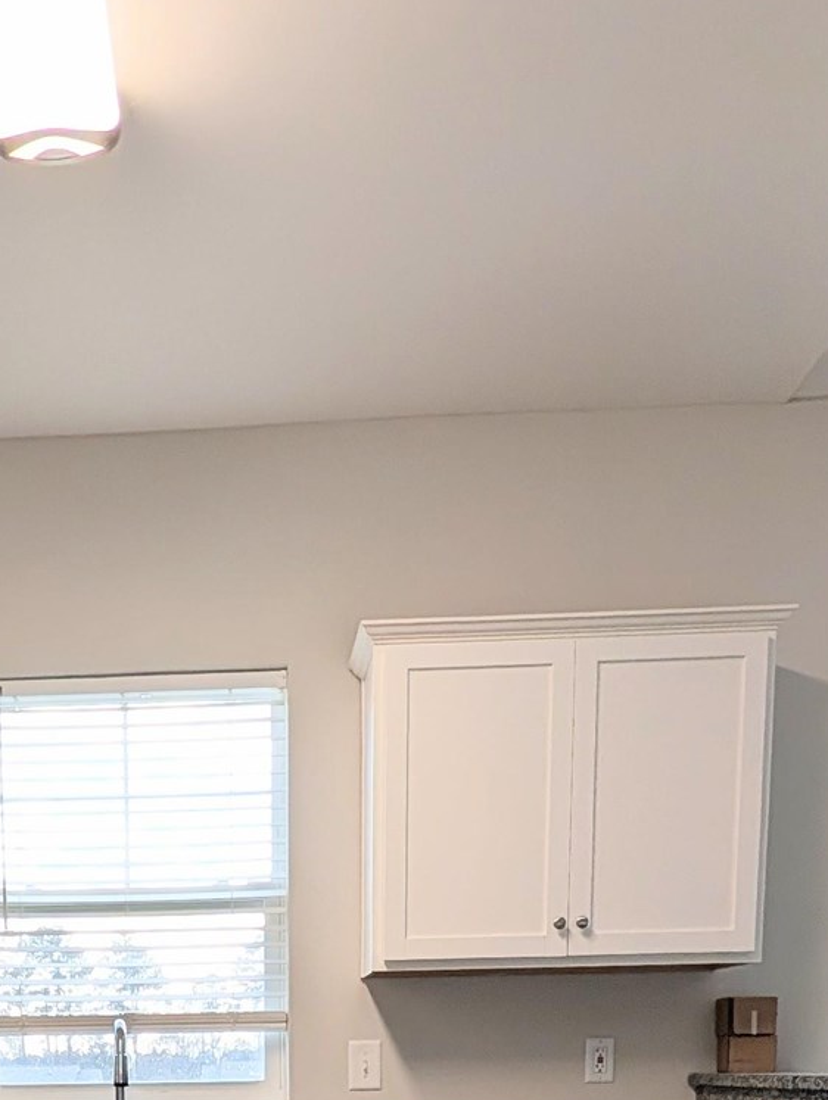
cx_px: 169
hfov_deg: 37.4
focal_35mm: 37
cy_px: 1235
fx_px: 1178
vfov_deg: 39.8
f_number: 1.7
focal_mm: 2.02
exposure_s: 1/198
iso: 95
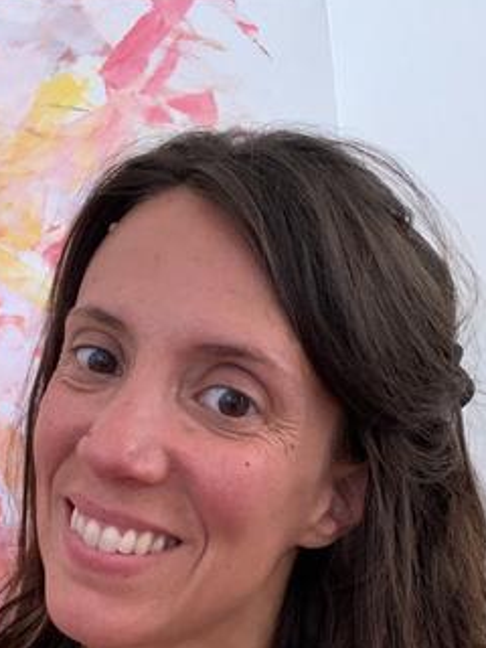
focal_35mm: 60
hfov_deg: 24.2
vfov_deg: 31.8
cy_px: 454
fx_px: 1123
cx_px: 140
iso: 320
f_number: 2.2
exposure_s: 1/43
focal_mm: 2.87
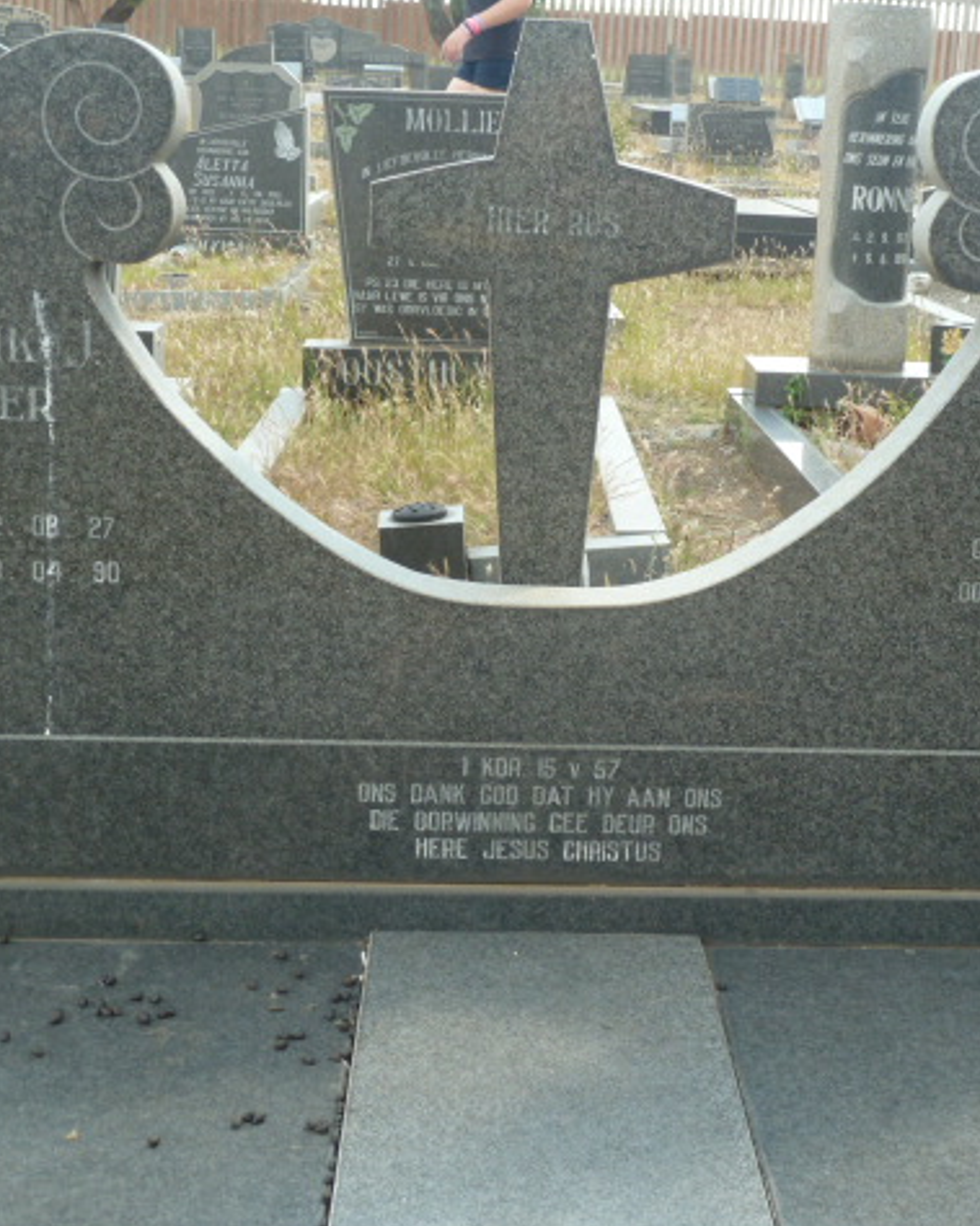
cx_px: 631
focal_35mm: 58
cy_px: 618
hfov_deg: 26.1
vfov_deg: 32.5
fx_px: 2103
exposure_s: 1/100
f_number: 3.7
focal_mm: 7.3
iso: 80
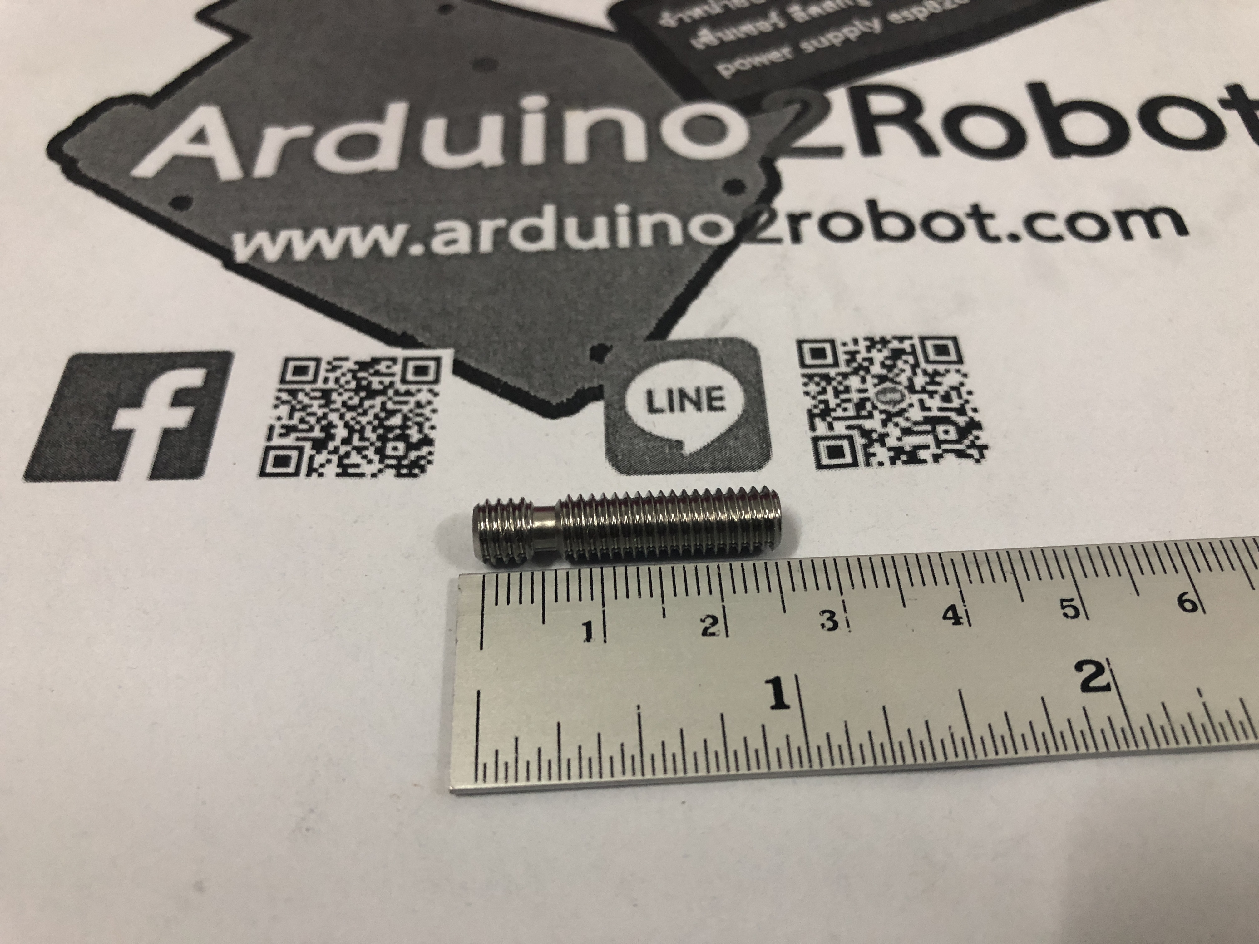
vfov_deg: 49.7
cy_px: 472
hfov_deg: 63.4
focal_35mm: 28
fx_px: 1018
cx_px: 630
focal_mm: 3.99
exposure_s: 1/17
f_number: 1.8
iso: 100
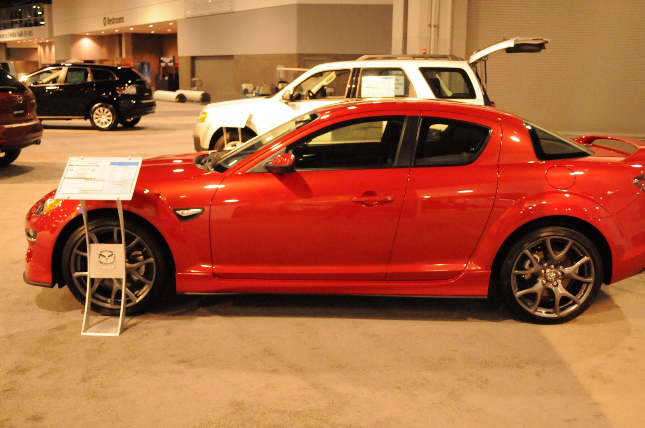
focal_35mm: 36
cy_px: 195
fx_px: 644
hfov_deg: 53.1
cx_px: 351
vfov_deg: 36.8
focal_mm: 22
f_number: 4
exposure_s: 1/160
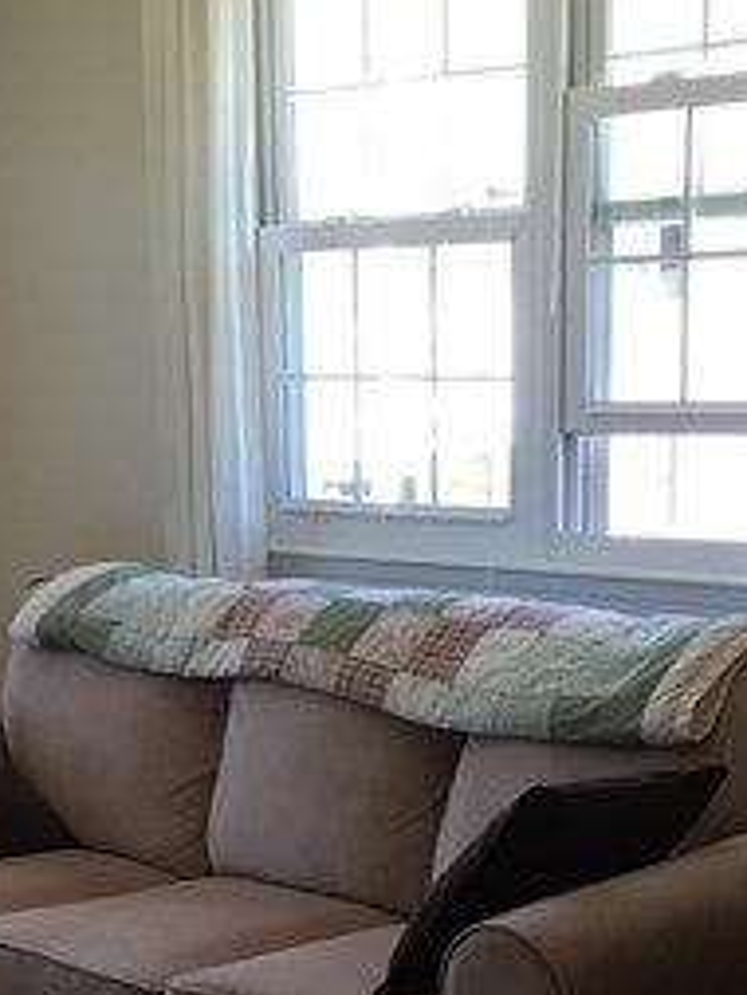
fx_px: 2530
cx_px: 201
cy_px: 1026
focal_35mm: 88
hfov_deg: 16.7
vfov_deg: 21.4
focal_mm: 4.15
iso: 32
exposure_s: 1/40
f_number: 2.2
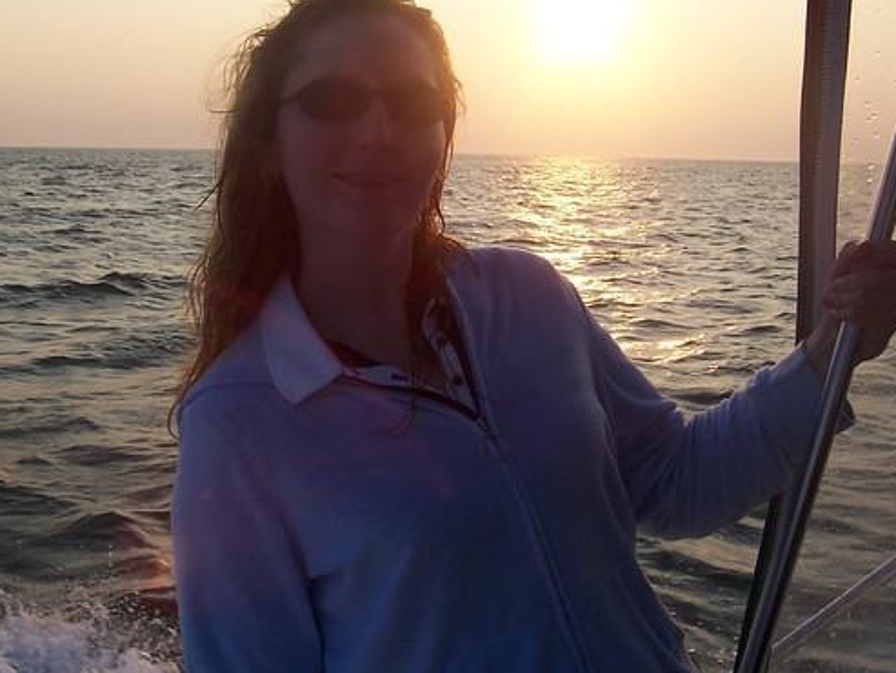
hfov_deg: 39.5
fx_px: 1243
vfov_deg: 30.2
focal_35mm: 48
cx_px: 371
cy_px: 255
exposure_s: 1/500
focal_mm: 5.6
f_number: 5.6
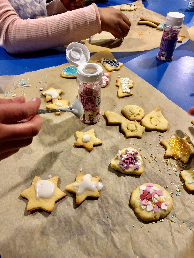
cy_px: 129
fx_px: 209
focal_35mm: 28
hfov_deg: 49.7
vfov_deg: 63.4
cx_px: 97
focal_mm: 3.99
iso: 100
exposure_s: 1/17
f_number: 1.8
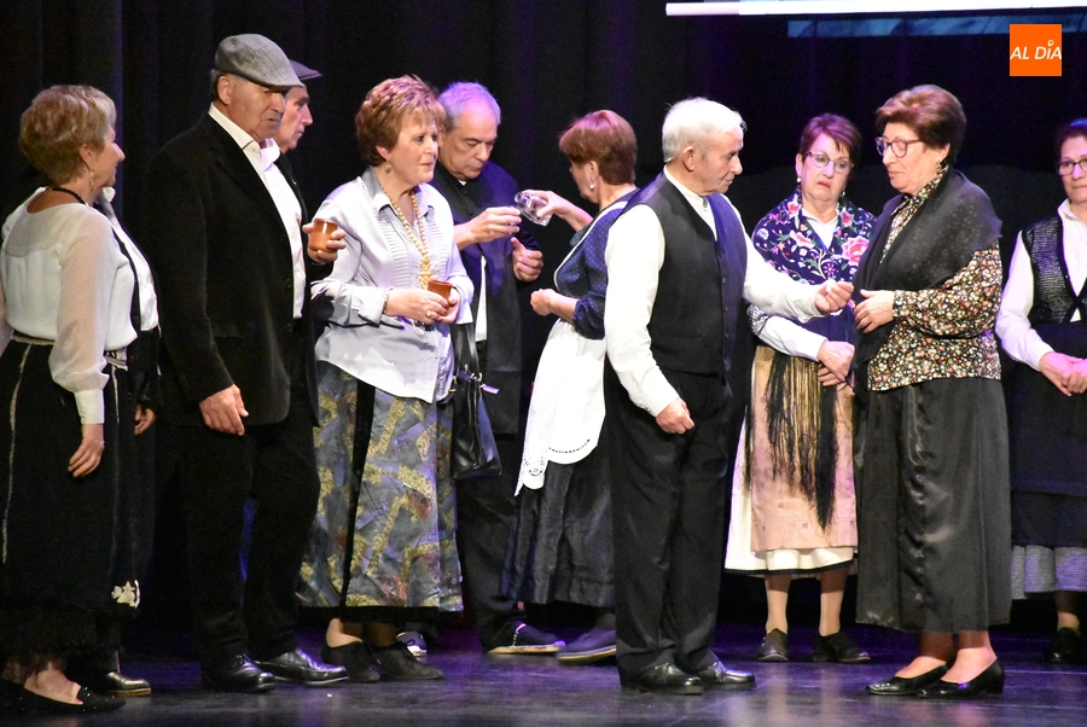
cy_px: 364
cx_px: 544
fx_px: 6347
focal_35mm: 210
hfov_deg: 9.8
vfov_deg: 6.6
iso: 18000
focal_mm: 140
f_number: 5.6
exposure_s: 1/125
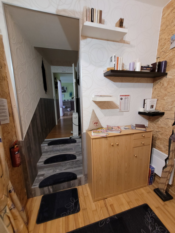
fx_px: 88
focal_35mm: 13
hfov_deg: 89.9
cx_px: 88
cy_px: 116
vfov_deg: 106.2
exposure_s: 1/33
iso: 500
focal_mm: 1.74
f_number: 2.2
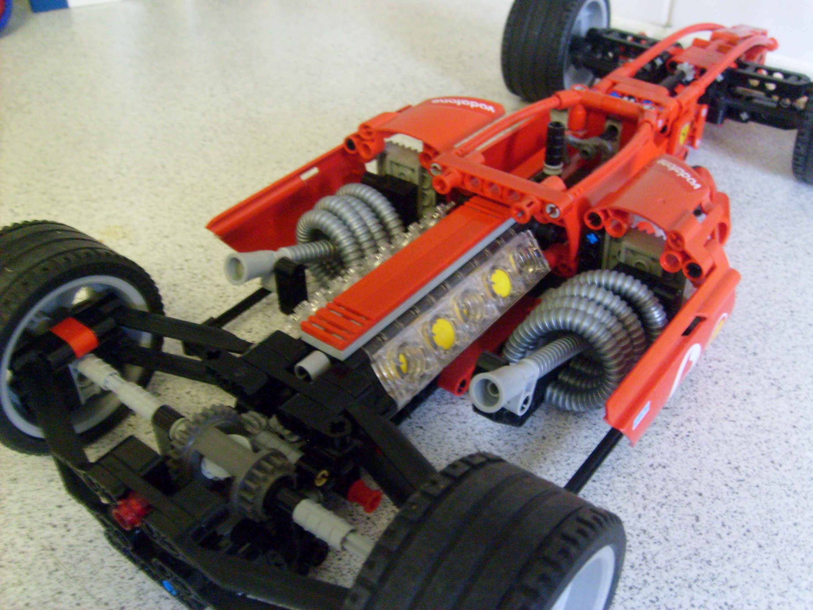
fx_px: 822
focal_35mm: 35
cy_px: 305
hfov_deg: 52.6
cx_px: 406
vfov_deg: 40.7
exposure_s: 1/8
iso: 200
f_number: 2.8
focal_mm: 5.8
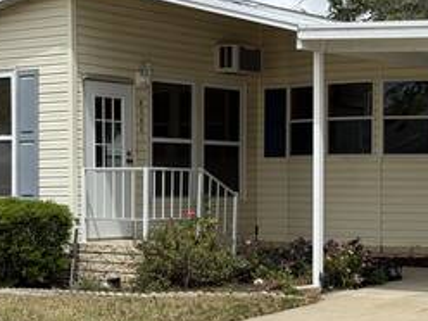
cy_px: 176
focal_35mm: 99
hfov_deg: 19.7
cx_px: 333
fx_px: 1224
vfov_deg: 14.9
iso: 100
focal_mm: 6.76
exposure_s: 1/7143
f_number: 1.78
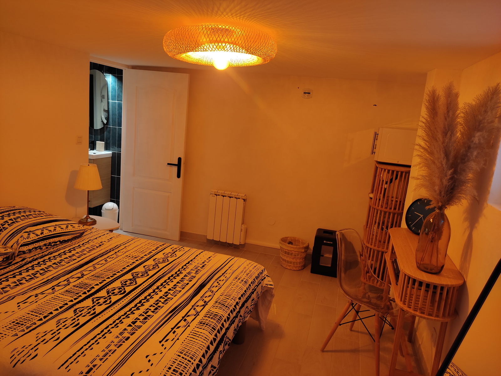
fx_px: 376
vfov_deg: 53.1
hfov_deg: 67.3
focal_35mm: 26
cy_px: 188
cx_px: 250
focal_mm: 4.74
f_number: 1.79
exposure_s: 1/33
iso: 230
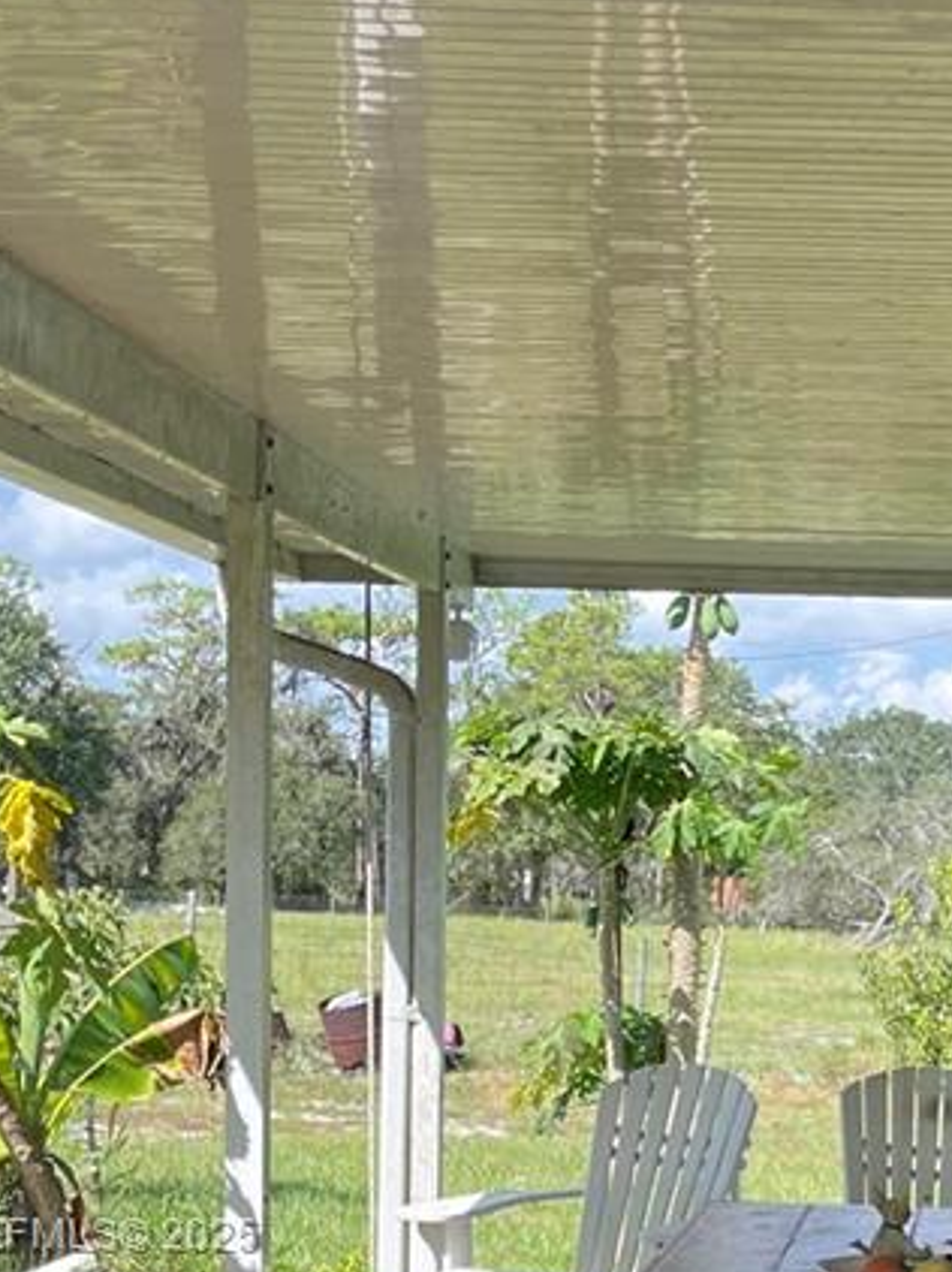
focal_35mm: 74
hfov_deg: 19.1
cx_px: 1054
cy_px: 1239
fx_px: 2716
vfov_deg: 25.2
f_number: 1.6
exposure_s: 1/913
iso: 50
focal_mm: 5.1
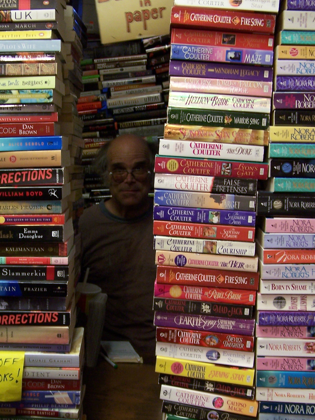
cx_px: 113
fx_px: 655
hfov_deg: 26.9
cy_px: 226
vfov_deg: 35.5
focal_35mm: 54
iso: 140
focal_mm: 6.3
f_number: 2.8
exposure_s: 1/8
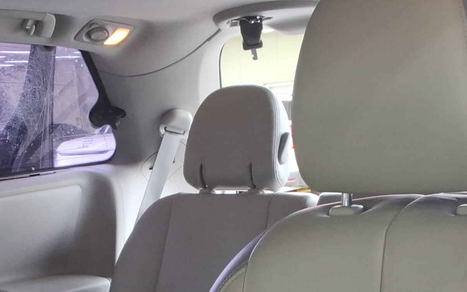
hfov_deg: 25.7
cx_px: 171
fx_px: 1018
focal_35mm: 80
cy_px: 341
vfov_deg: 15.8
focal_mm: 2.91
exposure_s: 1/60
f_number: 1.9
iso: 52
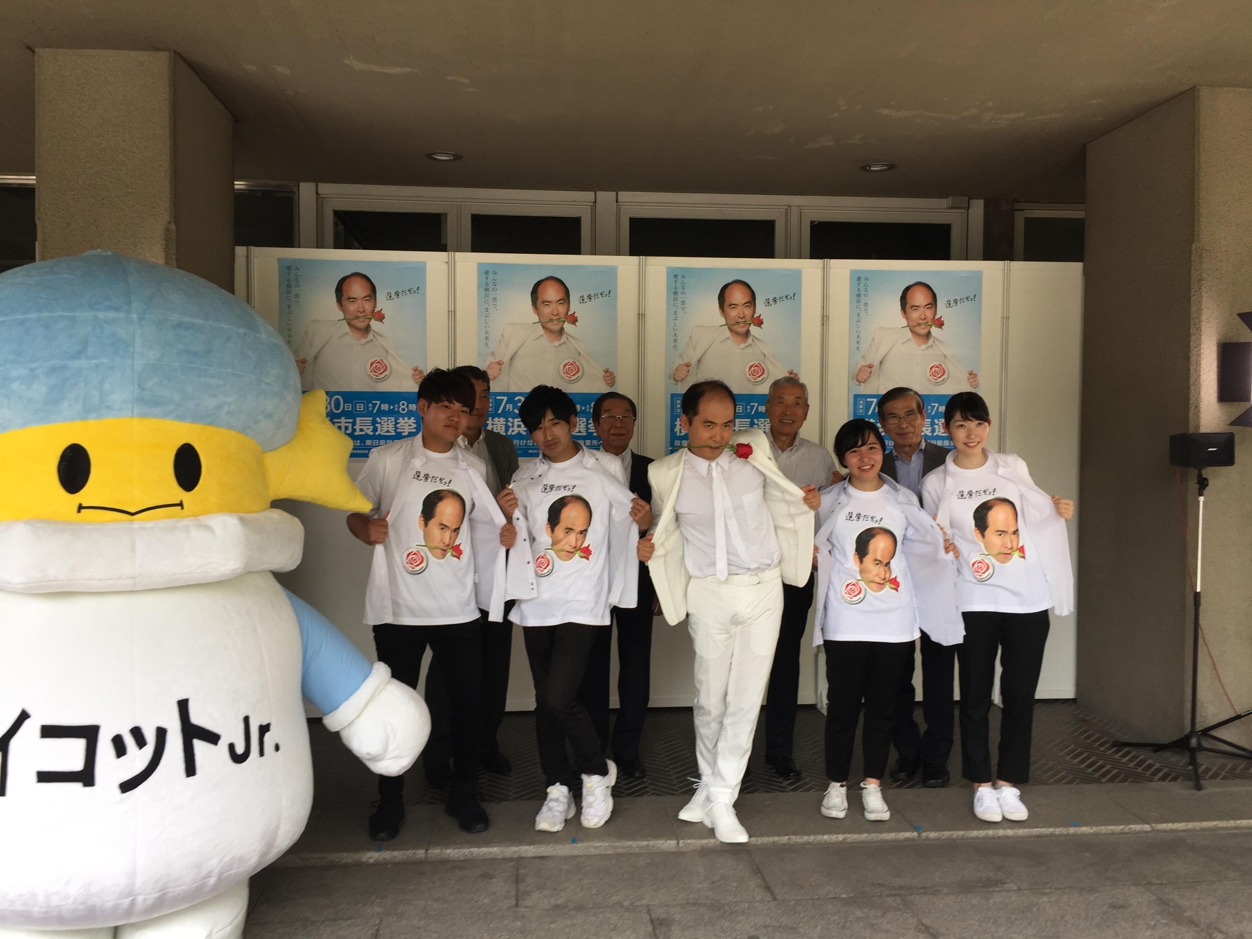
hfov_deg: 61.7
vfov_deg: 48.2
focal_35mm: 29
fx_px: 1049
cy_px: 470
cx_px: 626
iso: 32
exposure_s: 1/120
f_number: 2.2
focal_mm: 4.2
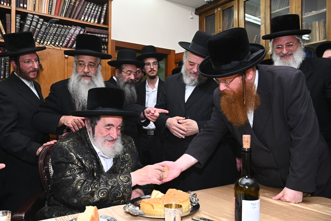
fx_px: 294
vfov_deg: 41.1
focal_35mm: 32
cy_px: 110
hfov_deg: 58.7
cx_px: 166
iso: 1250
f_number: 7.1
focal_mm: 32
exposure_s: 1/200
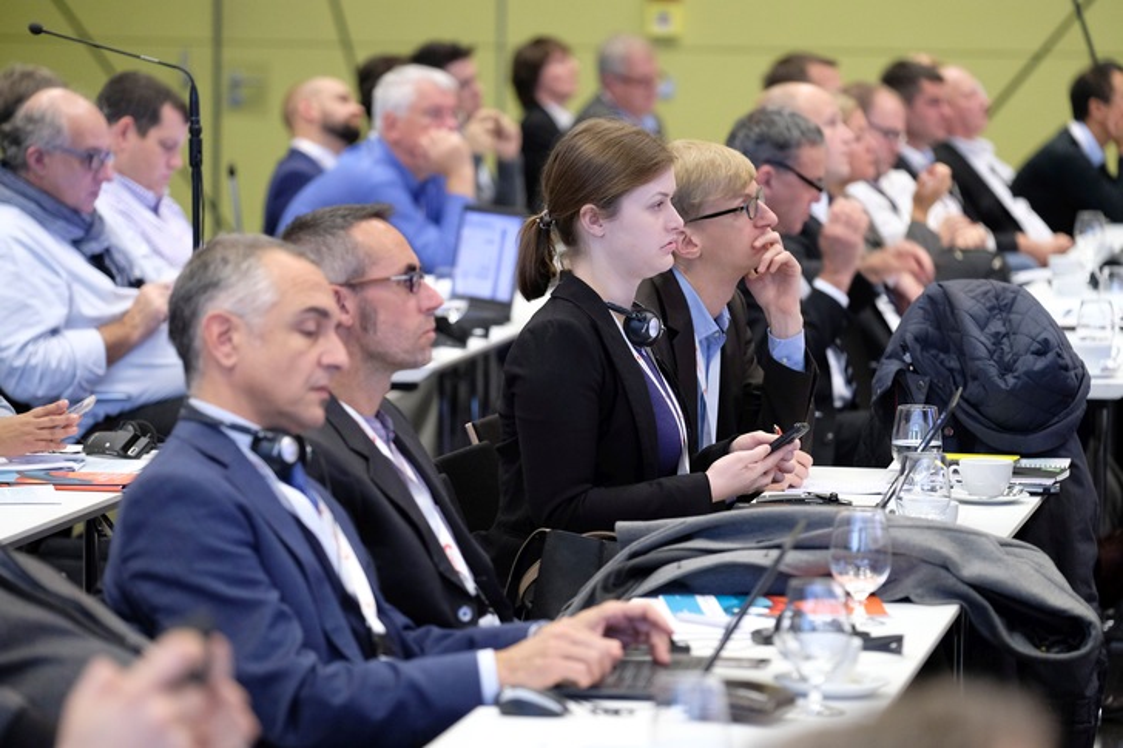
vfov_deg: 8.3
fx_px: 5177
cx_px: 562
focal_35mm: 166
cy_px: 374
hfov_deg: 12.4
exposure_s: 1/80
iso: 2500
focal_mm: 110.6
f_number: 2.8
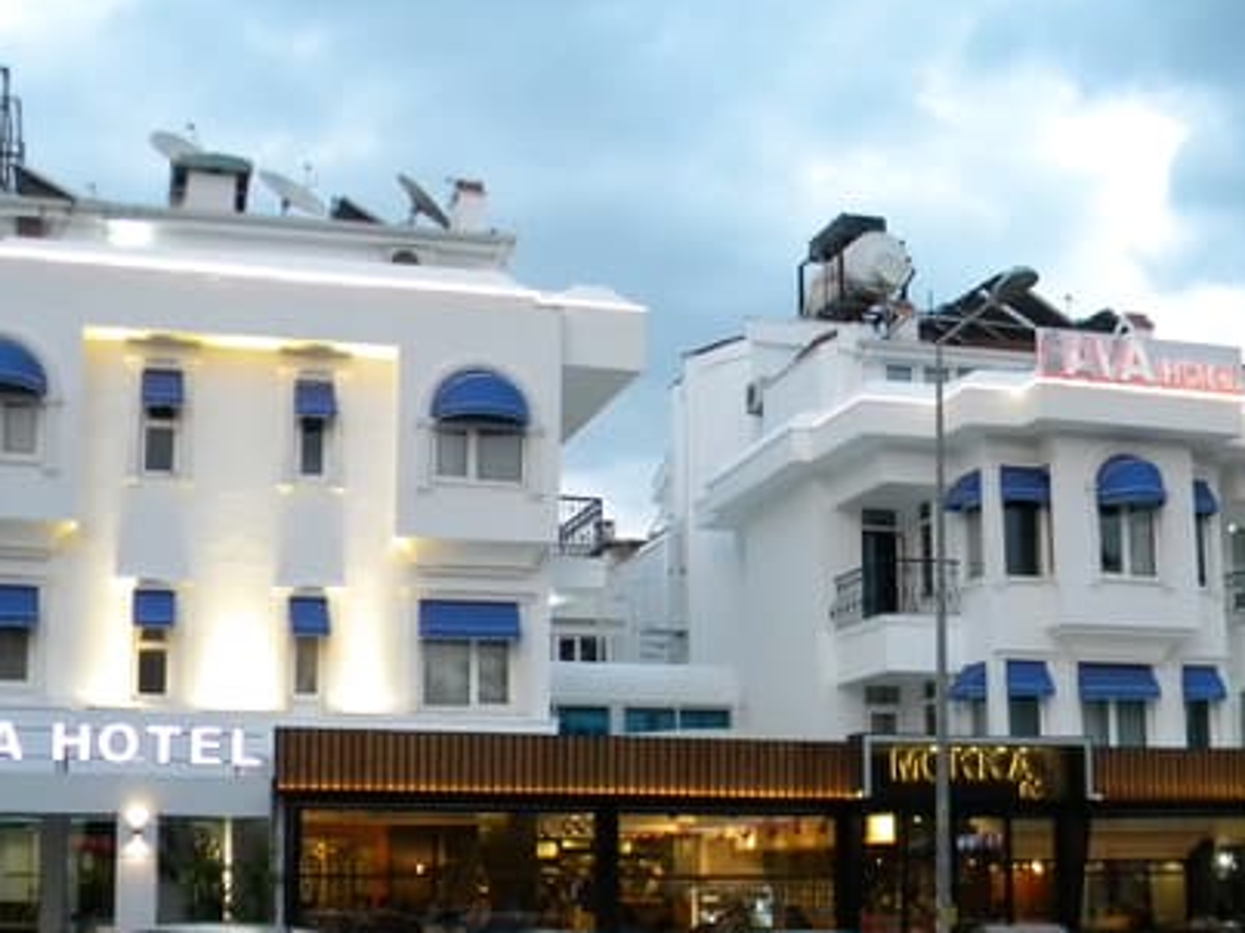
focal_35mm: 48
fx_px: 1726
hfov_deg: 39.7
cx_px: 643
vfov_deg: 29.9
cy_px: 670
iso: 400
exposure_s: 1/44.2
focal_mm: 5
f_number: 3.5
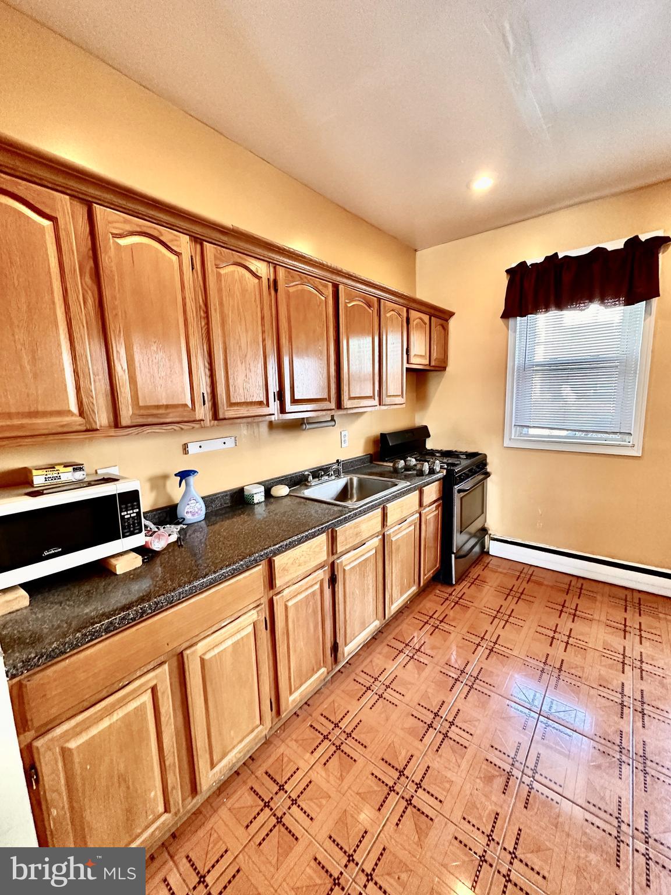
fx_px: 362
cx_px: 336
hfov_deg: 85.7
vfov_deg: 102.1
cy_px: 448
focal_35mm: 14
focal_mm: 2.22
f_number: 2.2
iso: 500
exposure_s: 1/60
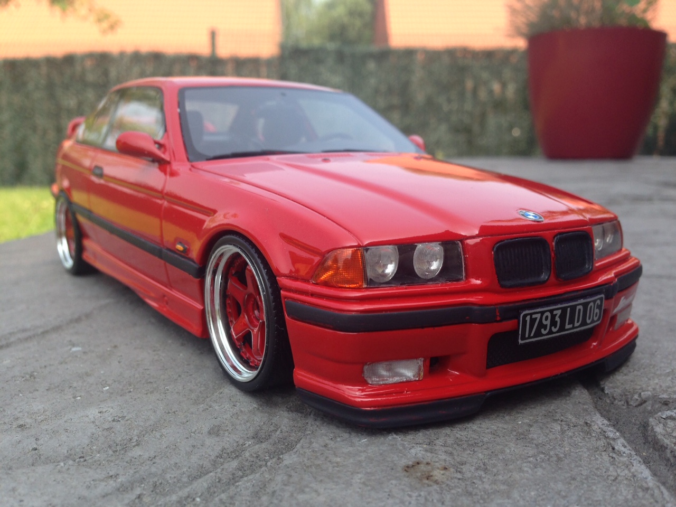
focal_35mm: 33
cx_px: 338
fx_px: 644
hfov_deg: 55.4
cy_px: 254
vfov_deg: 42.9
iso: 50
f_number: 2.4
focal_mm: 4.12
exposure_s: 1/420
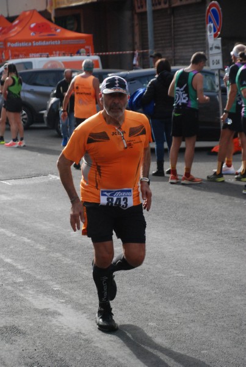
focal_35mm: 105
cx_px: 123
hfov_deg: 13.1
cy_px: 184
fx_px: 1071
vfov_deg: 19.4
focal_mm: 70
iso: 1000
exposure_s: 1/1250
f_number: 5.6
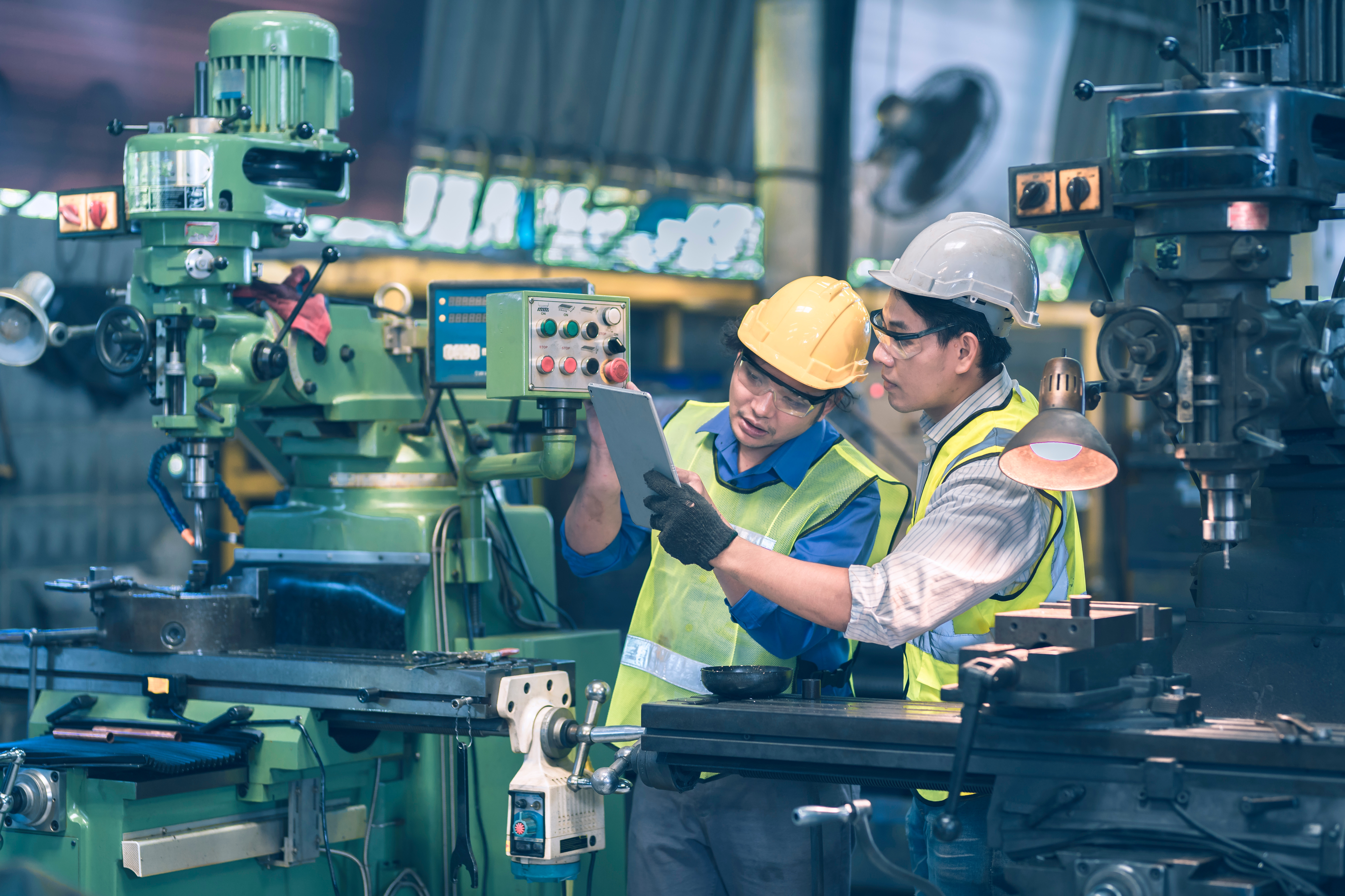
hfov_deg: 24.0
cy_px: 448
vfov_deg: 16.1
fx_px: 3164
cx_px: 672
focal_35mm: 85
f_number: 2
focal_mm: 84.7
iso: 400
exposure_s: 1/125
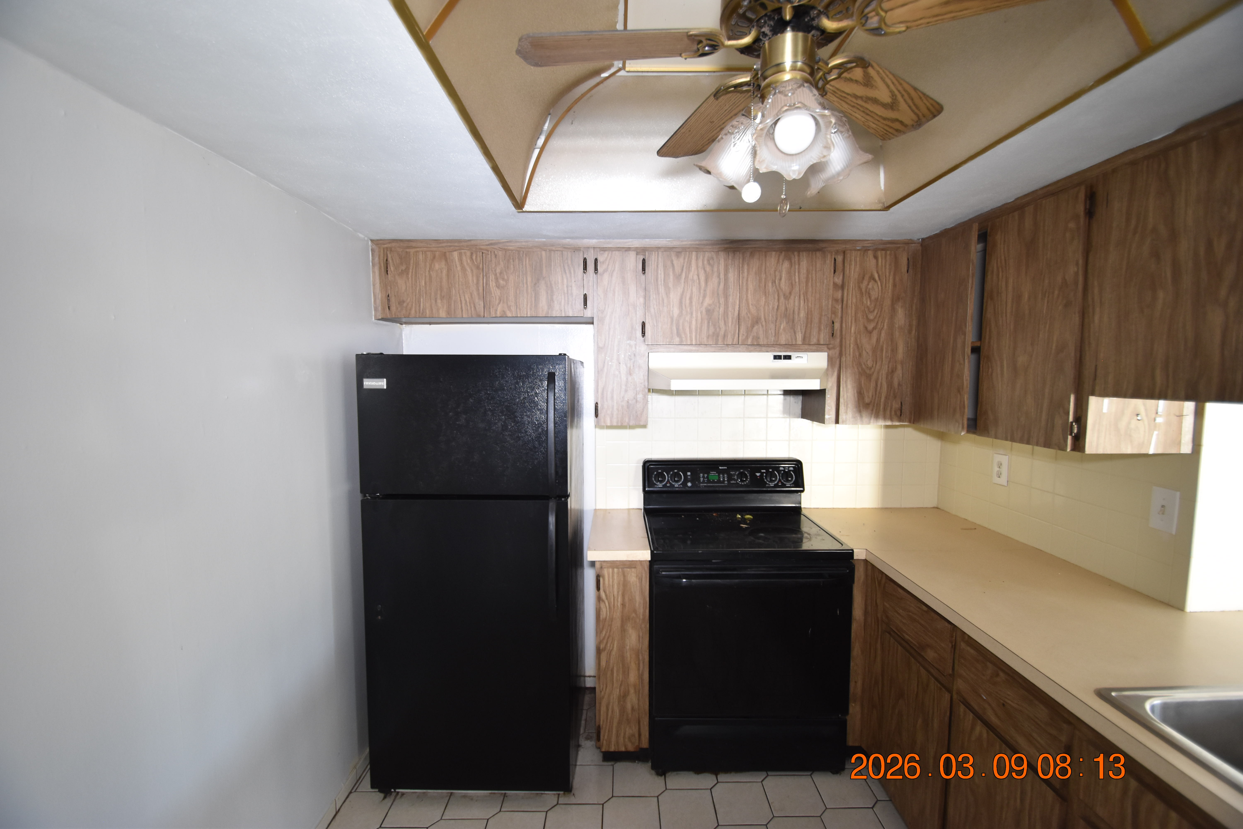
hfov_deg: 100.4
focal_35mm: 15
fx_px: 518
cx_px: 622
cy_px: 414
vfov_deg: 77.3
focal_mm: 10
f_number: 3.5
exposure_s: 1/15
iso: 800
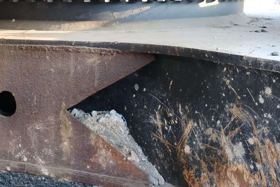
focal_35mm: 69
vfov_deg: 19.6
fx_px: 537
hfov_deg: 27.6
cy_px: 41
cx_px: 2
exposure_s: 1/100
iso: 80
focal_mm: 5.56
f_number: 1.6
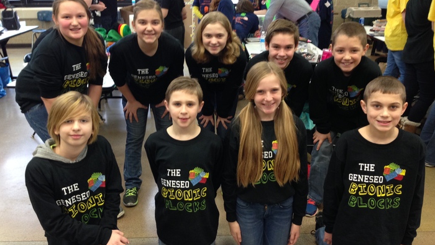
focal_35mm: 37
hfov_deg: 54.0
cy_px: 122
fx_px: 427
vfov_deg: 32.0
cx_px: 218
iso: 125
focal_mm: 4.12
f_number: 2.4
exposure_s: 1/20
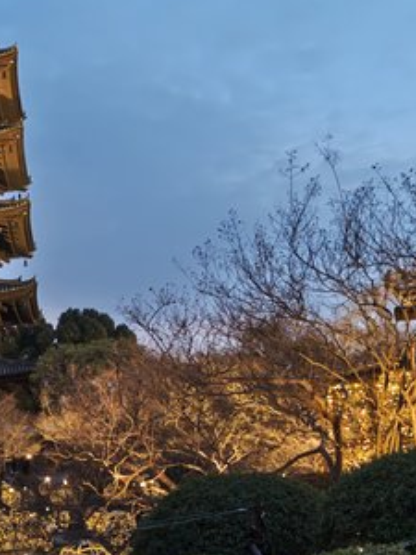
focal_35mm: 49
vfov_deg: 38.2
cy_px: 394
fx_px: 785
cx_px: 78
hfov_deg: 29.0
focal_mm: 5.56
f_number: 1.9
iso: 782
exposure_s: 1/60
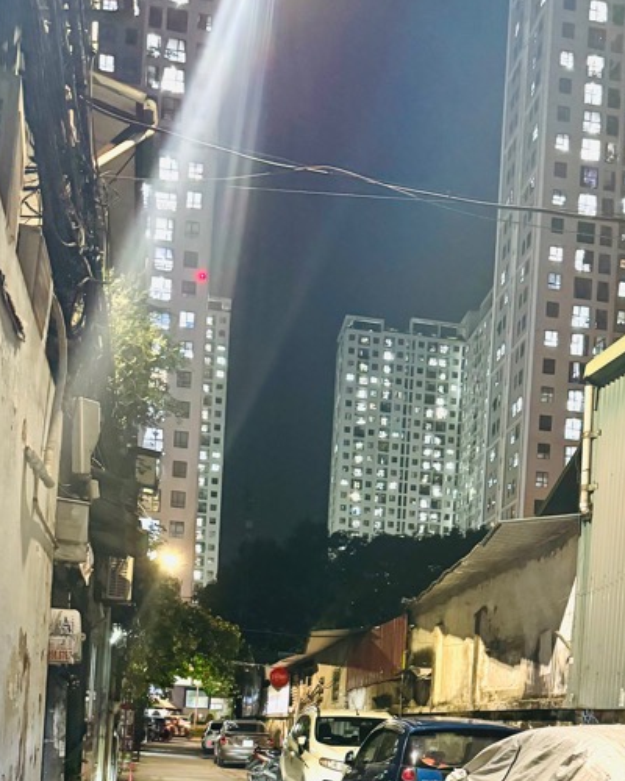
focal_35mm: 48
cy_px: 734
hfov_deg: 31.2
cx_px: 411
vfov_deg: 35.9
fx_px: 1110
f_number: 1.78
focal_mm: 6.76
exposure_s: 1/33
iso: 1000
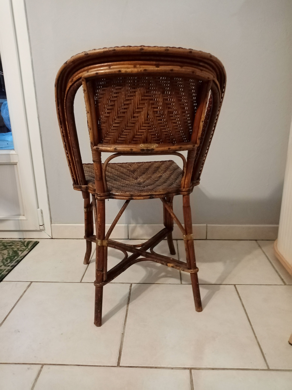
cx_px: 146
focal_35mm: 26
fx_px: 292
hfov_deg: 53.1
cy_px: 195
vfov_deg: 67.3
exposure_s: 1/20
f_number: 1.8
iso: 1101
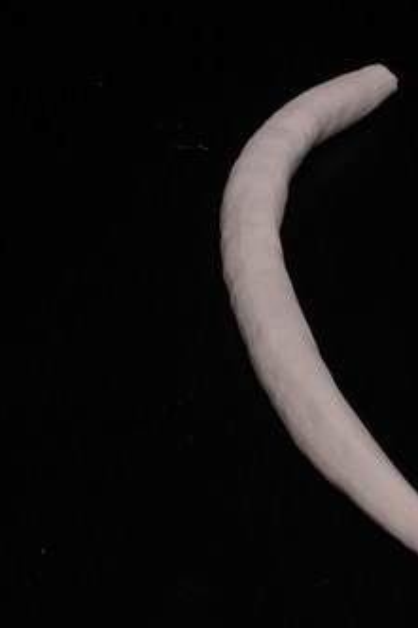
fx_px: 854
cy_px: 313
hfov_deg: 27.5
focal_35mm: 49
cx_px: 237
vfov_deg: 40.4
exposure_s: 1.17
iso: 50
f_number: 3
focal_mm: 5.8
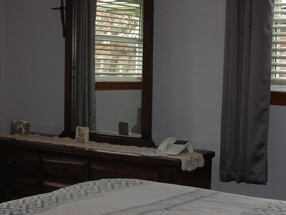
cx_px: 99
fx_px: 669
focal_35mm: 81
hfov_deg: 24.0
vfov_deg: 18.2
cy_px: 122
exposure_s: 1/60.1
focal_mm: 6.3
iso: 72
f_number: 3.2
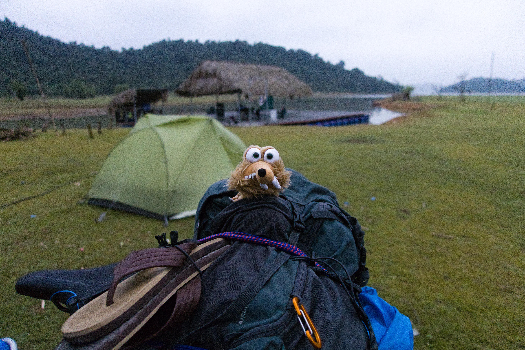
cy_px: 175
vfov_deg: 53.2
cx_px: 262
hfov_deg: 73.7
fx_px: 350
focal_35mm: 24
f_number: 1.8
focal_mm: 8.8
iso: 4000
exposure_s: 1/250
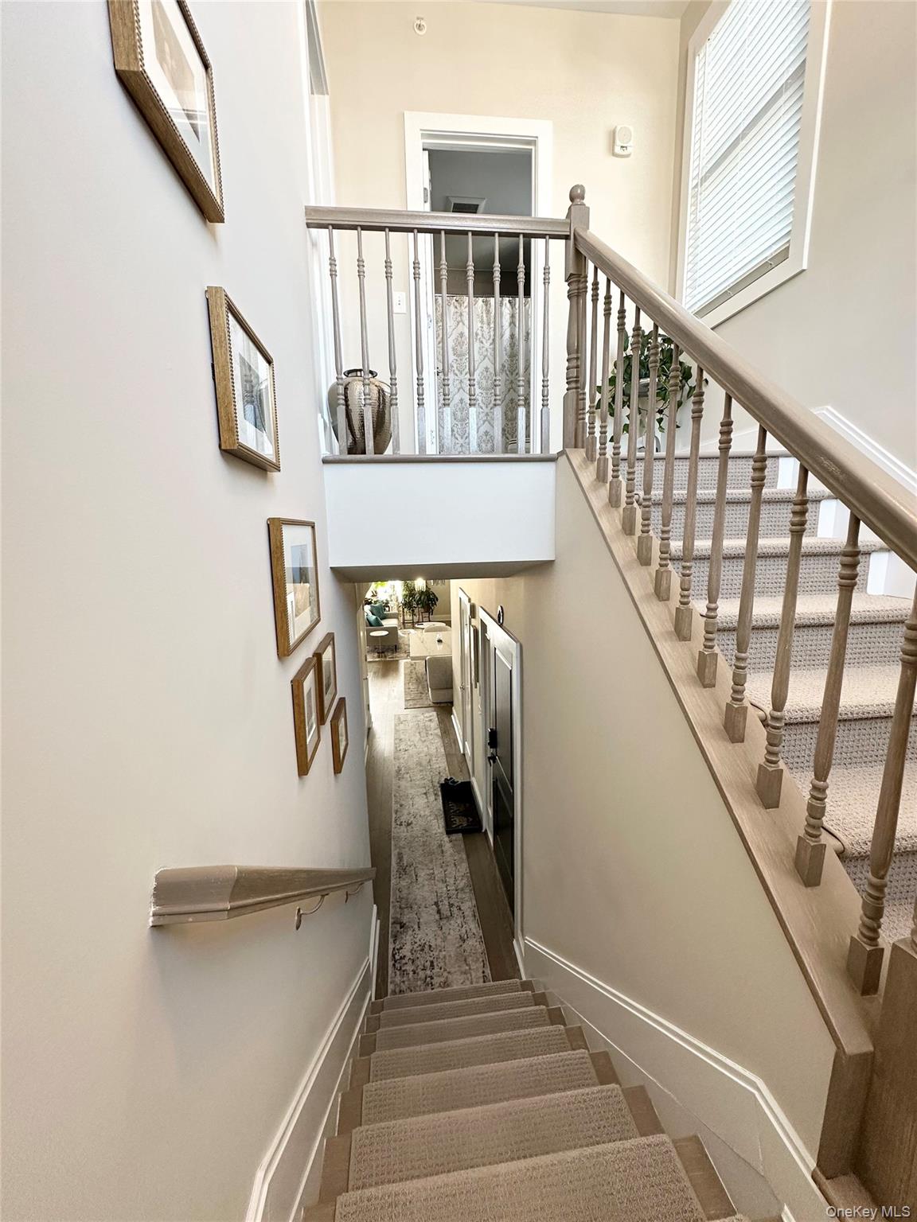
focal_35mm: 14
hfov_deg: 85.7
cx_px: 458
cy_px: 611
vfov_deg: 102.1
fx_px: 494
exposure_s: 1/120
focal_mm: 2.22
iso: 200
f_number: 2.2
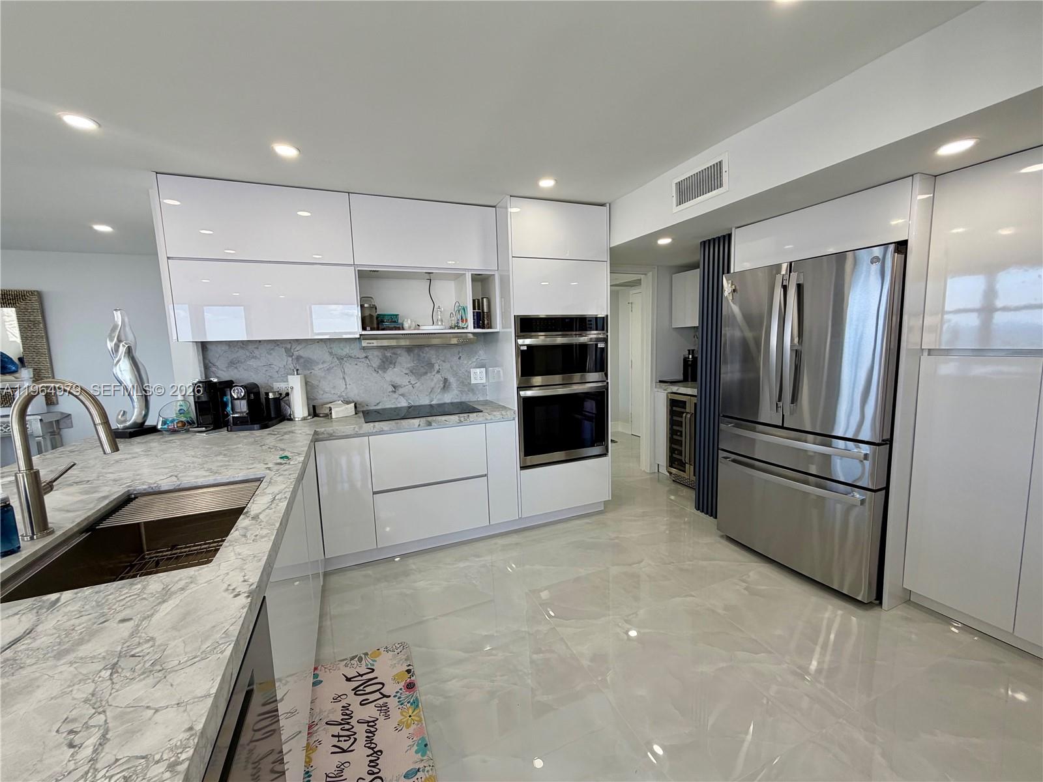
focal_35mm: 14
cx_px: 522
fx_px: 422
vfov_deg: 85.7
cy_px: 391
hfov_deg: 102.1
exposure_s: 1/121
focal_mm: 2.22
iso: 80
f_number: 2.2
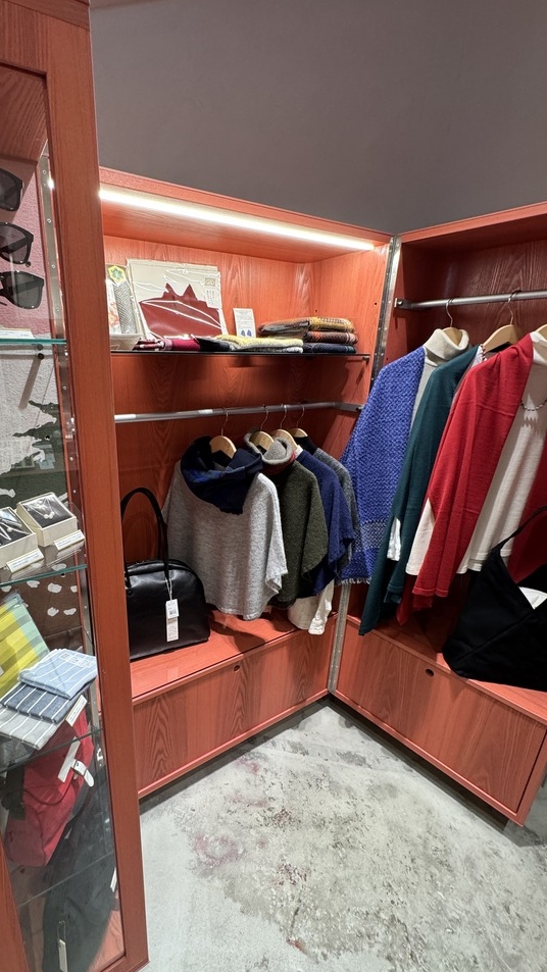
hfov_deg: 65.3
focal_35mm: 16
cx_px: 183
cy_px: 492
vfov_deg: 99.4
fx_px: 413
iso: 250
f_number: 2.2
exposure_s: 1/100
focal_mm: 2.22
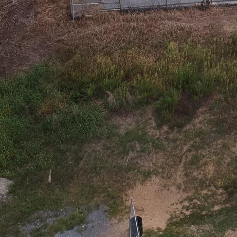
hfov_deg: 17.1
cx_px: 339
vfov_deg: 17.8
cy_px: -42
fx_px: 720
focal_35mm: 93
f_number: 2.6
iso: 100
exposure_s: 1/800
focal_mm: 4.49
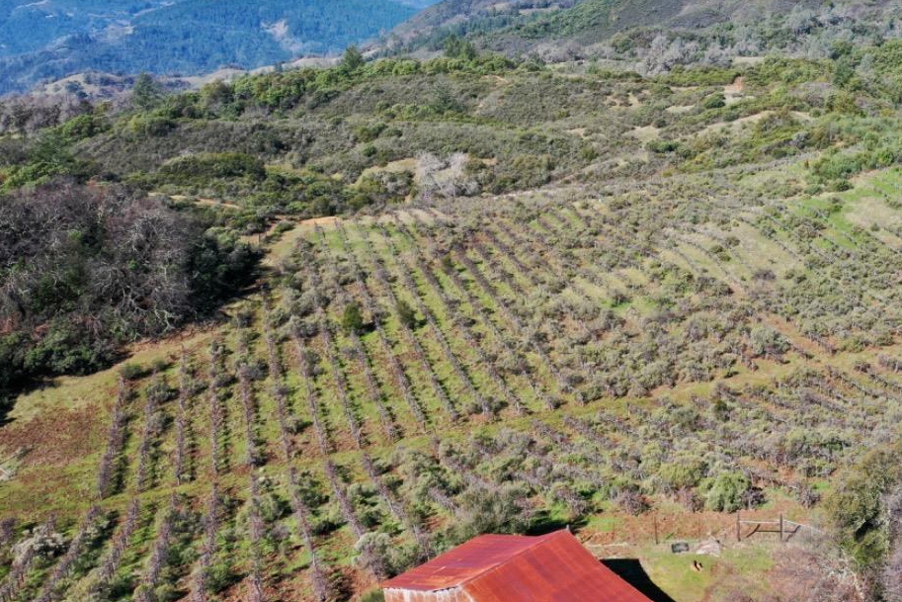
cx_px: 707
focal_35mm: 46
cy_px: 252
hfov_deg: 41.1
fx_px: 1153
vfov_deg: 29.2
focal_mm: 10.26
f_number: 5.6
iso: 100
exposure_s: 1/400
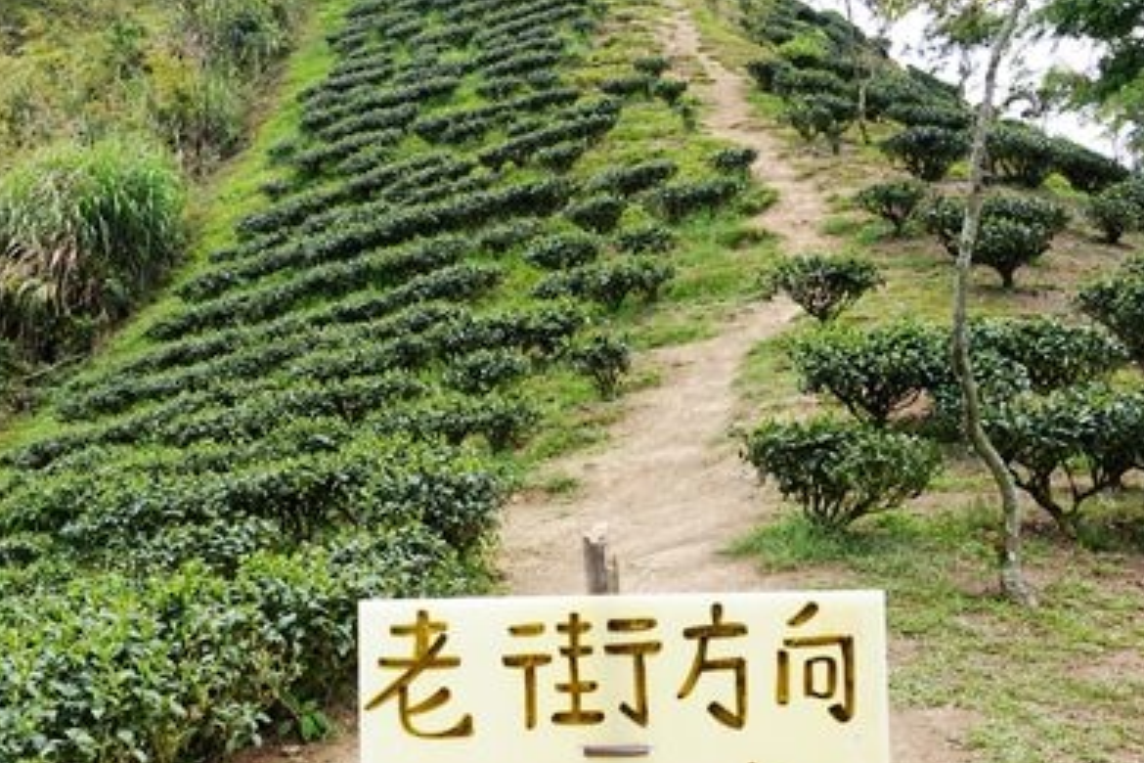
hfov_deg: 48.4
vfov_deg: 33.3
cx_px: 528
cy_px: 456
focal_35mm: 40
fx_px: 1271
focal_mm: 8.8
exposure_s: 1/400
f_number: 4
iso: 125
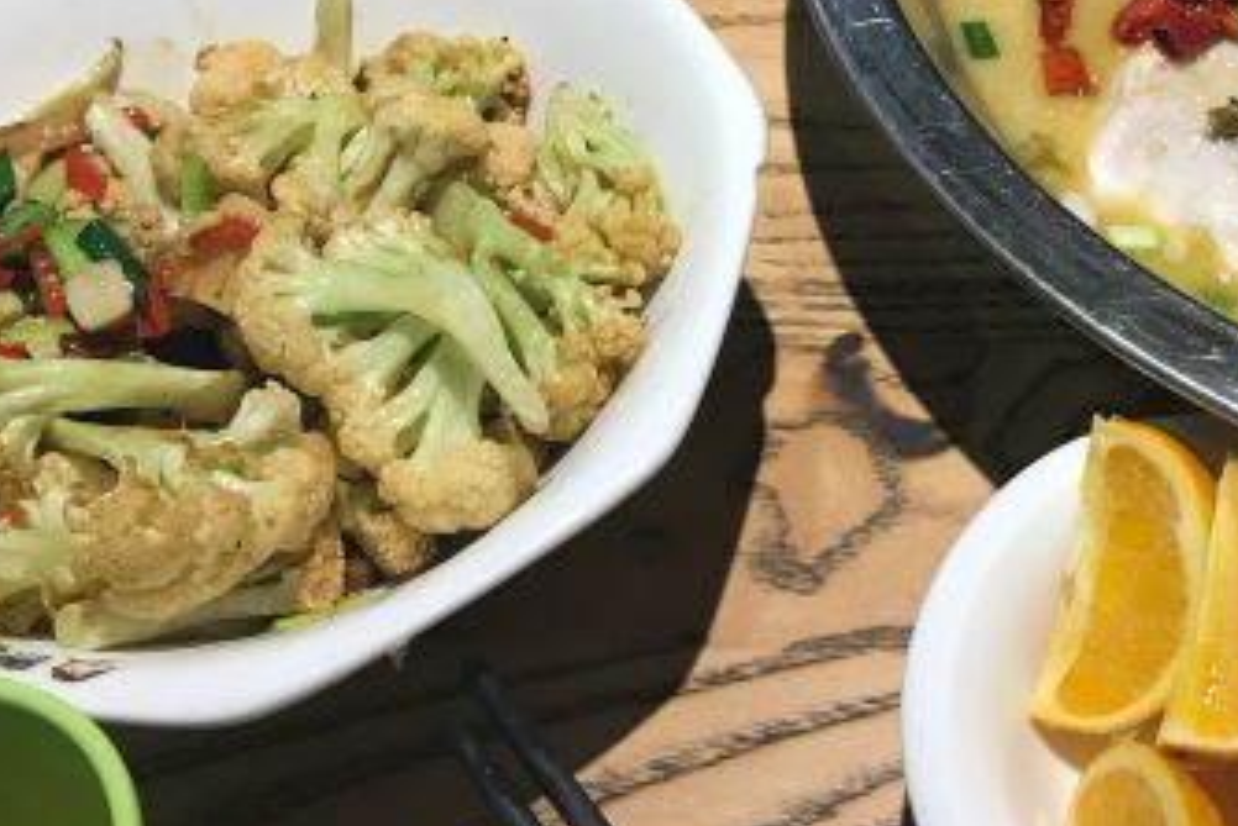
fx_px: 2099
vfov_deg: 22.0
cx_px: 982
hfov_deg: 32.0
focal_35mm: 61
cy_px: 180
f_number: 1.8
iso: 25
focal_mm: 3.99
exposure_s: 1/33
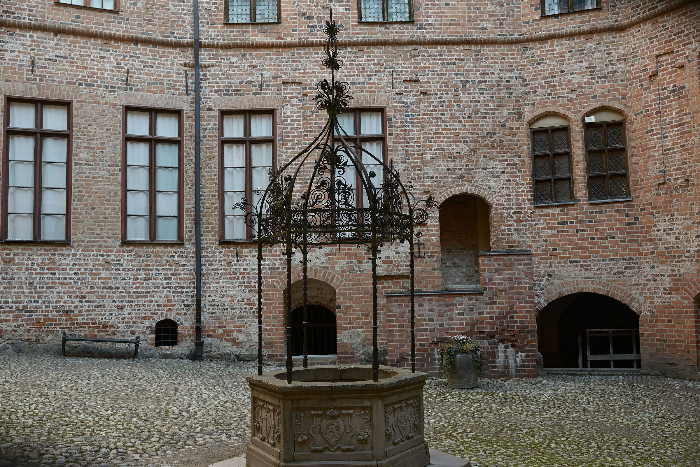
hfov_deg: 54.4
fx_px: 681
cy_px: 234
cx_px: 350
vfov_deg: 37.9
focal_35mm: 35
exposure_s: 1/125
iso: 500
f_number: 5.6
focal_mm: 35
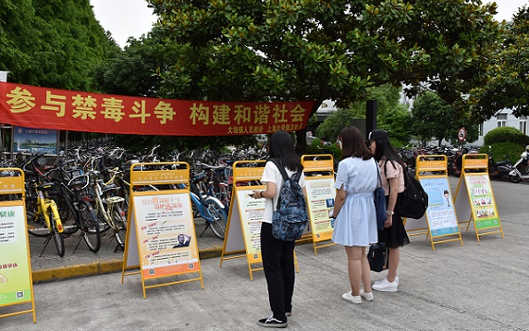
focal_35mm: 36
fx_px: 512
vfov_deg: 35.8
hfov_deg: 54.6
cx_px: 266
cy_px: 168
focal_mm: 23
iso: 200
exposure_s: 1/250
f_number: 8
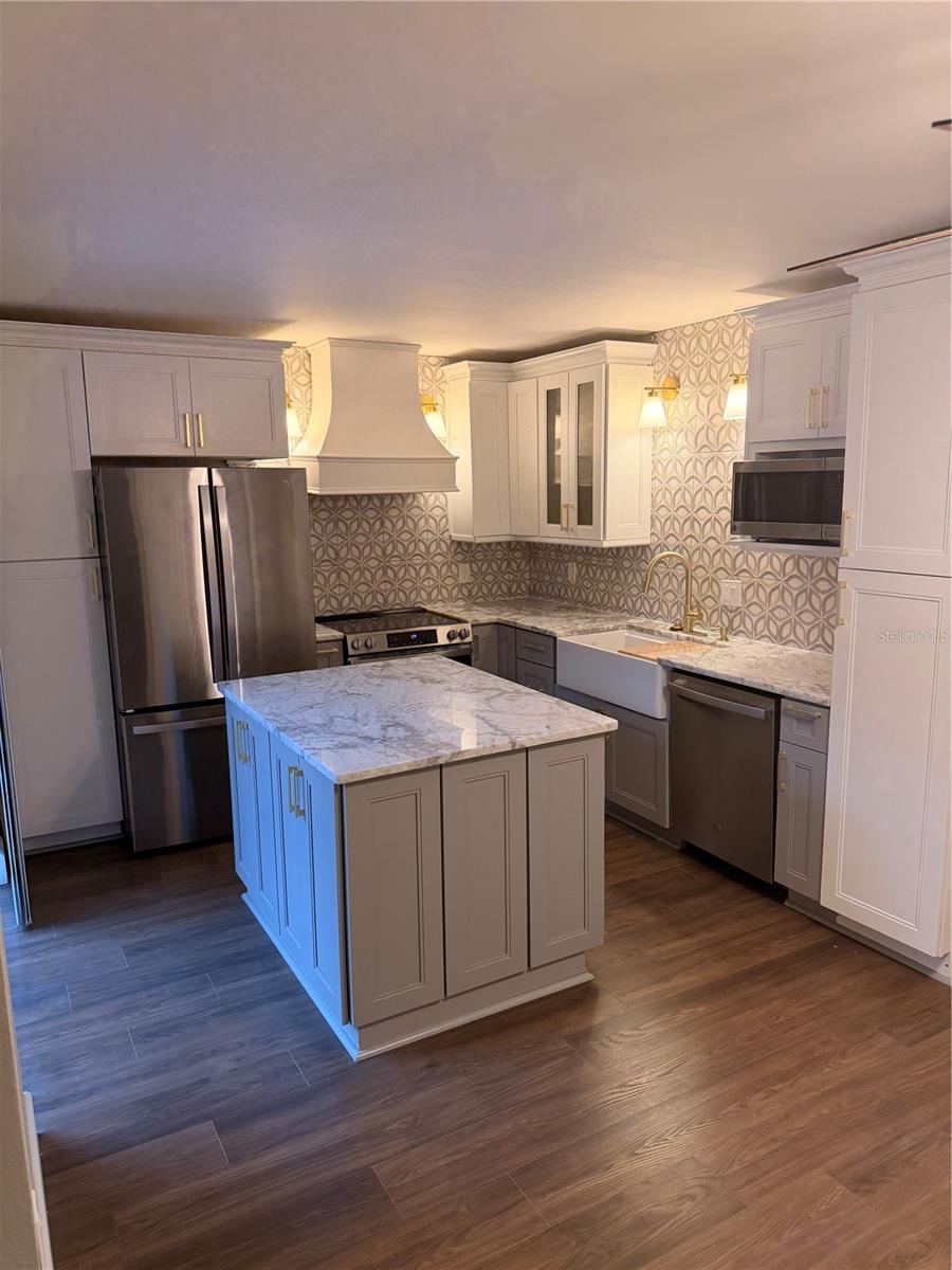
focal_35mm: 24
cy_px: 635
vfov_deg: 71.6
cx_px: 476
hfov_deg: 56.8
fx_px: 880
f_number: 1.78
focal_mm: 6.76
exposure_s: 1/120
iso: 250
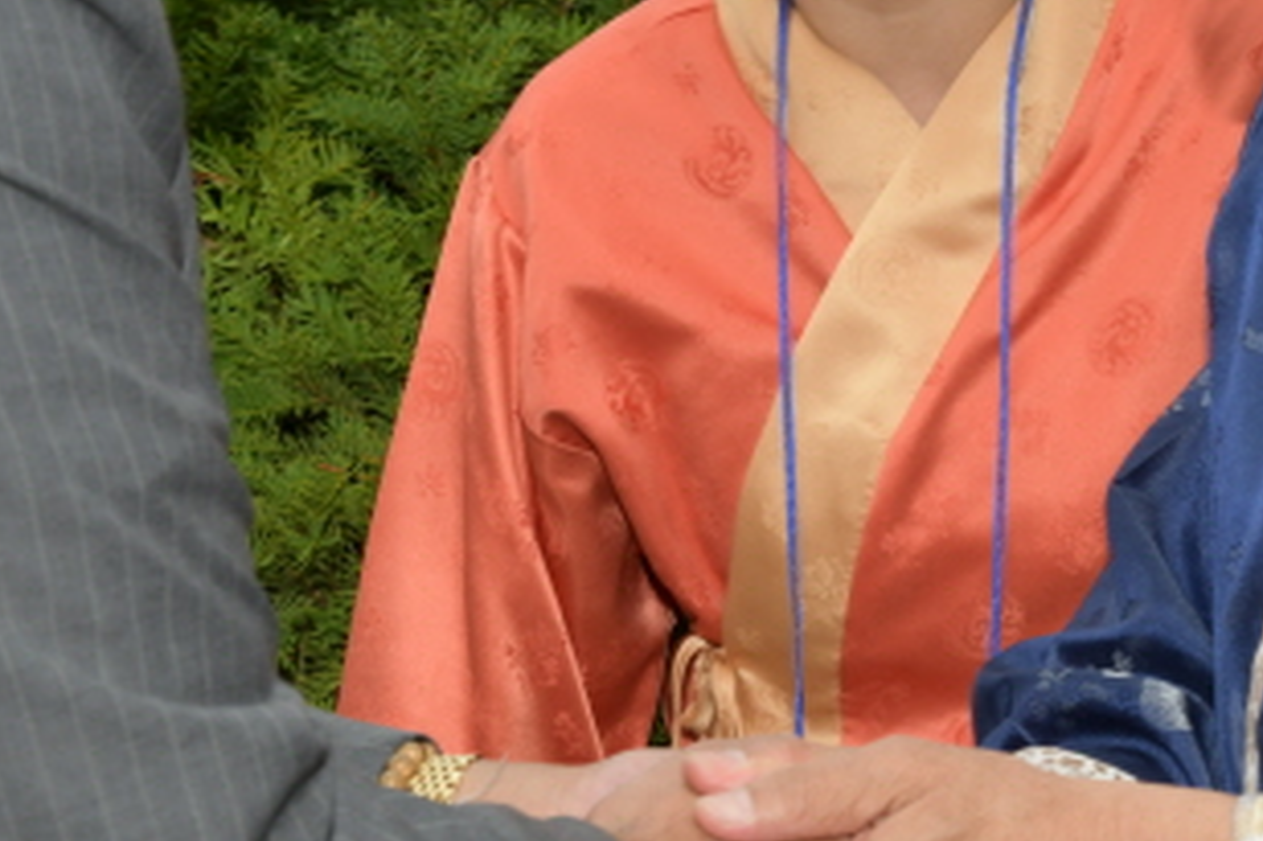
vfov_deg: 9.6
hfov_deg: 14.3
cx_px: 812
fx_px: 5014
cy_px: 170
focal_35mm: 143
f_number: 9
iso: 400
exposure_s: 1/100
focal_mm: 55
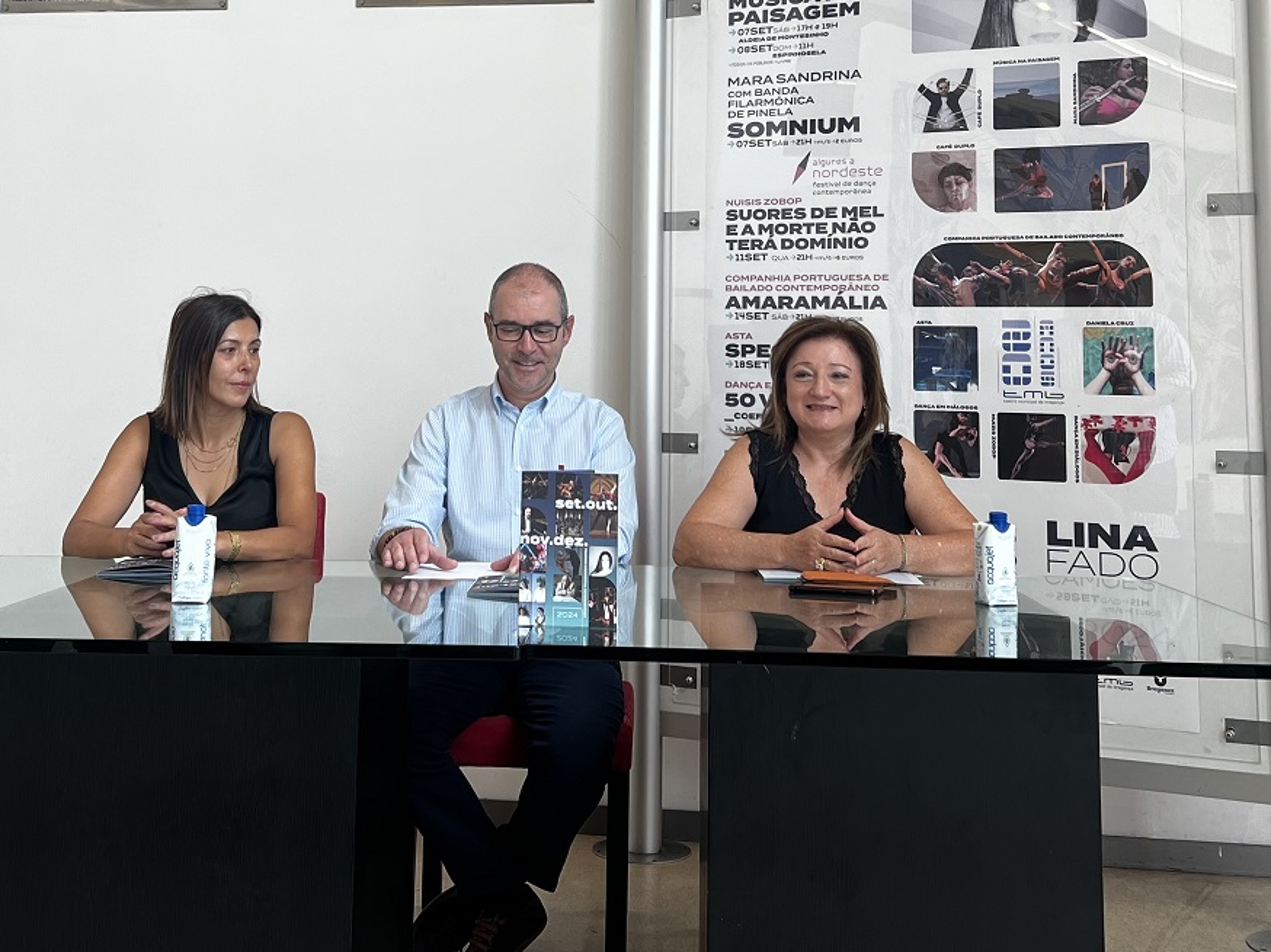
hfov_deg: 39.6
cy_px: 154
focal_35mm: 48
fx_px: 1762
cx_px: 564
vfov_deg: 29.4
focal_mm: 5.7
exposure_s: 1/107
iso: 32
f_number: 1.5
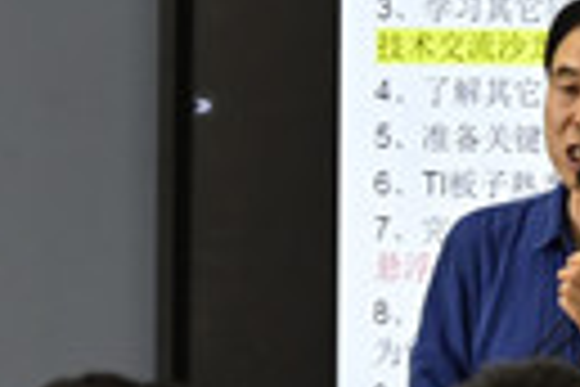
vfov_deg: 2.9
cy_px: -58
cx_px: 949
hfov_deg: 4.3
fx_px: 7701
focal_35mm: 478
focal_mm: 103
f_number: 8
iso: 2000
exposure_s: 1/80
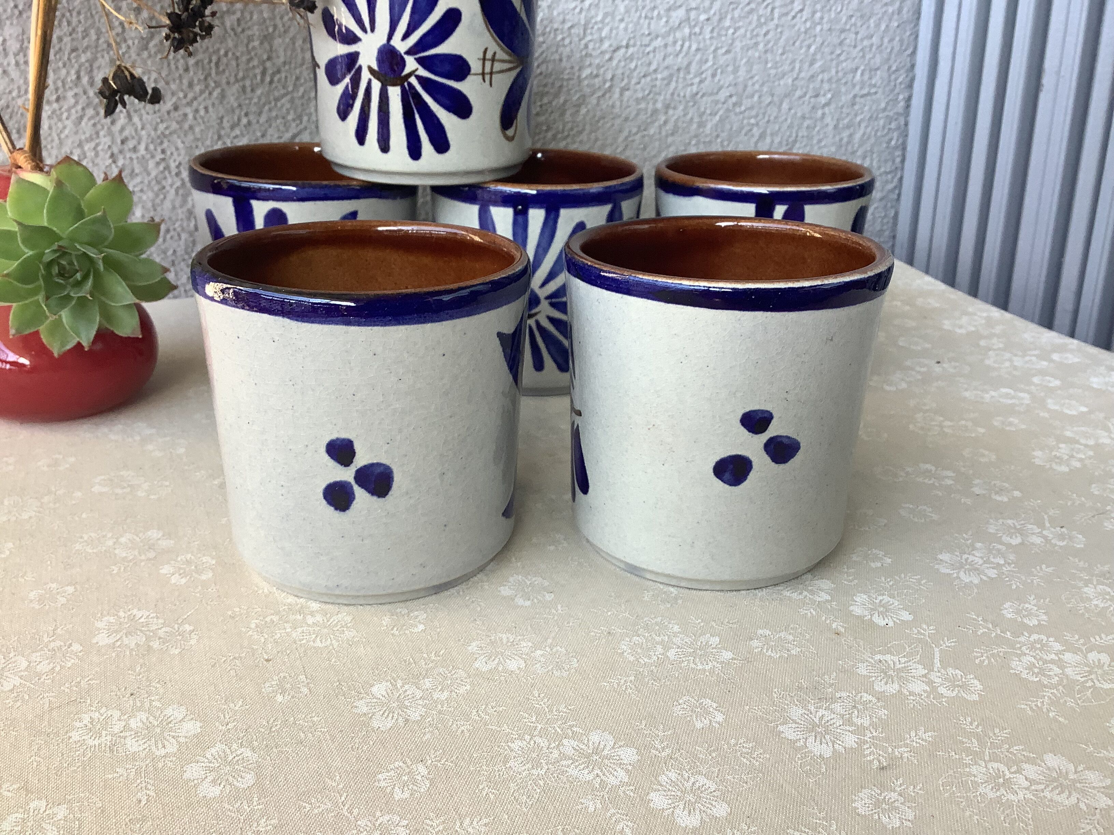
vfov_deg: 45.4
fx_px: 998
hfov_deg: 58.4
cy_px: 418
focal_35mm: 31
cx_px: 557
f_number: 2.4
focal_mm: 3.3
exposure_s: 1/100
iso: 40
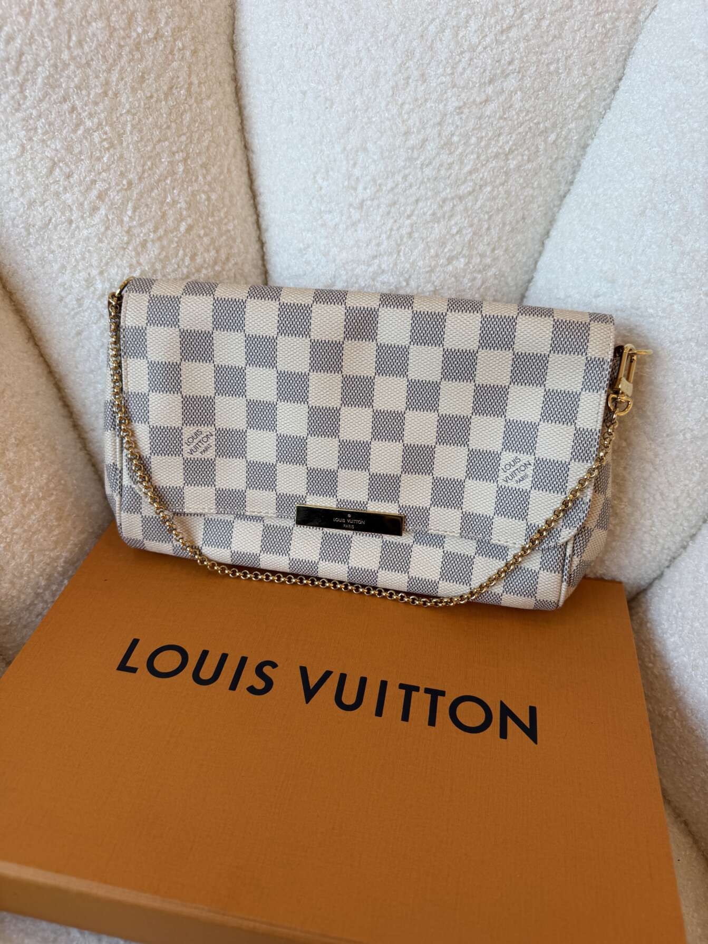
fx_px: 654
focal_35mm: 24
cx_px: 354
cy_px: 472
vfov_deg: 71.6
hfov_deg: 56.8
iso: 64
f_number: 1.78
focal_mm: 6.76
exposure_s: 1/121
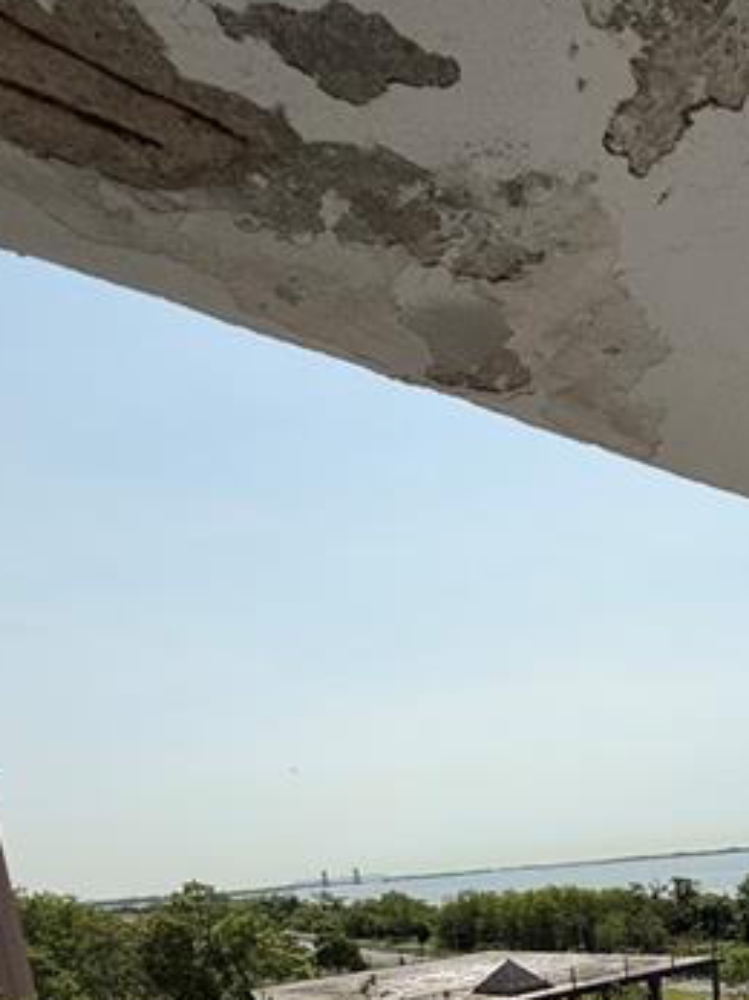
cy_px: 1040
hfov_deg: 41.8
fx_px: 895
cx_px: 671
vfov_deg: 46.7
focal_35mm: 31
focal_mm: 2.22
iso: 50
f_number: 2.2
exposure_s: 1/3891
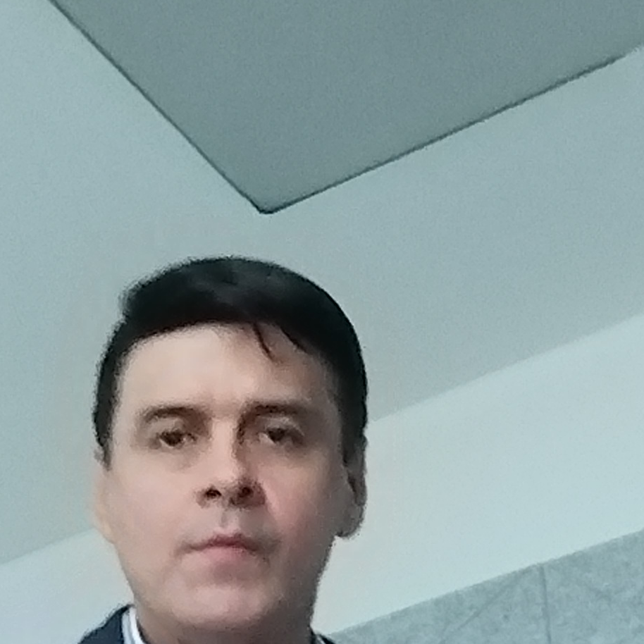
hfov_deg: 16.3
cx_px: 275
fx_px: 2252
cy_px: 628
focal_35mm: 107
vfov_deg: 16.0
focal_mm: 3.25
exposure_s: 1/25
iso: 764
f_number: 2.45
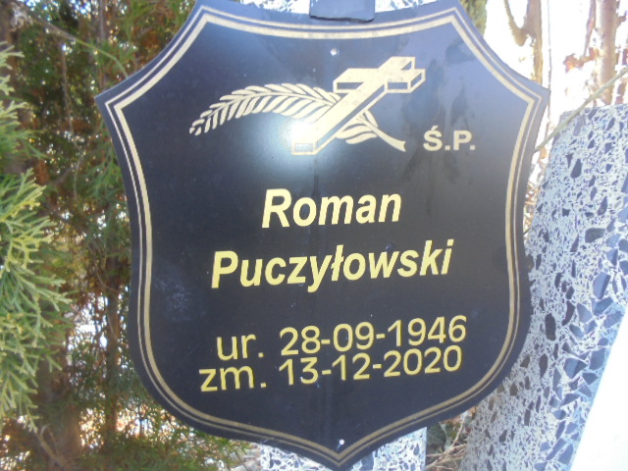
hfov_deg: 67.3
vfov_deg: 53.1
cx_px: 314
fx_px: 472
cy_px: 236
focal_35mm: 26
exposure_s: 1/30
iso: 160
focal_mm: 4.6
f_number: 3.5
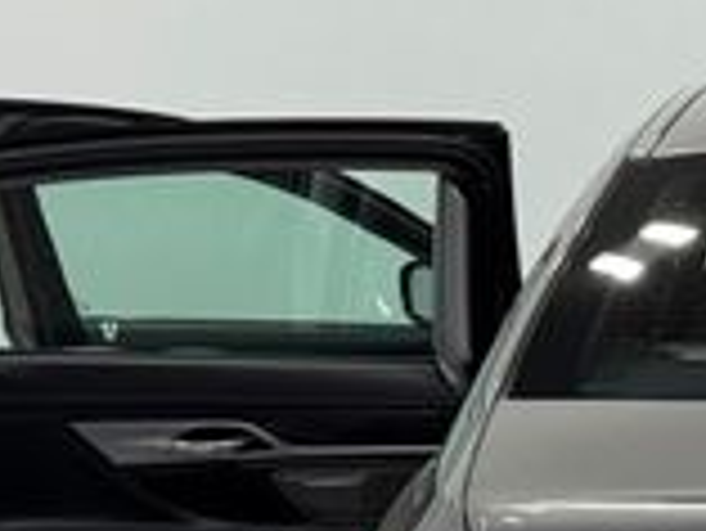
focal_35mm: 196
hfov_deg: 9.8
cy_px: 378
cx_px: 1070
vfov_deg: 7.6
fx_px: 4001
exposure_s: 1/327
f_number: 1.78
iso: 64
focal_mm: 6.76
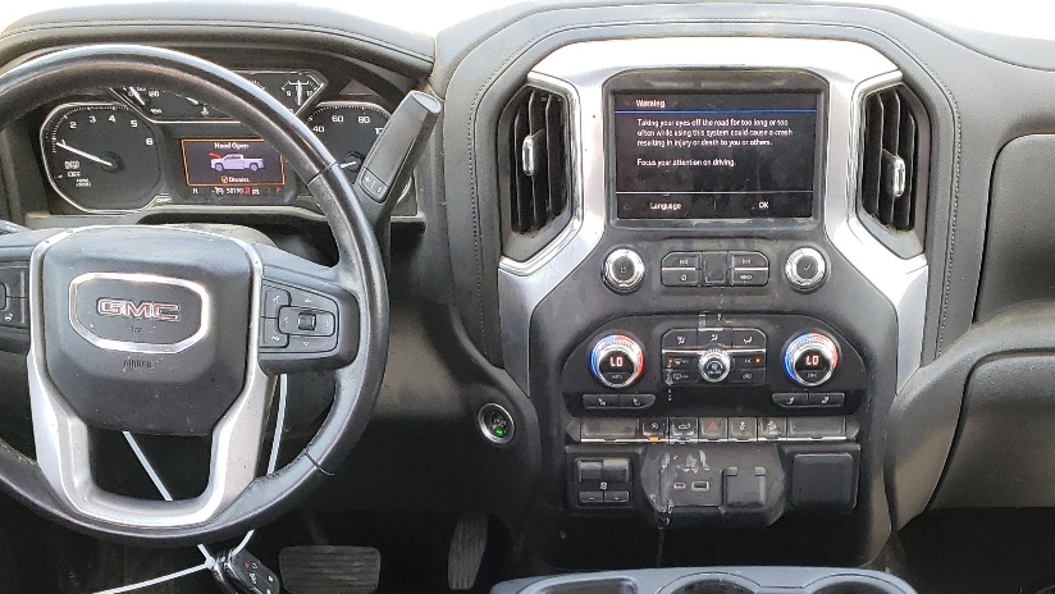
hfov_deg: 37.5
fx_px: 1539
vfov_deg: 20.4
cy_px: 721
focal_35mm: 55
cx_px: 681
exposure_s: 1/120
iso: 95
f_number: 1.5
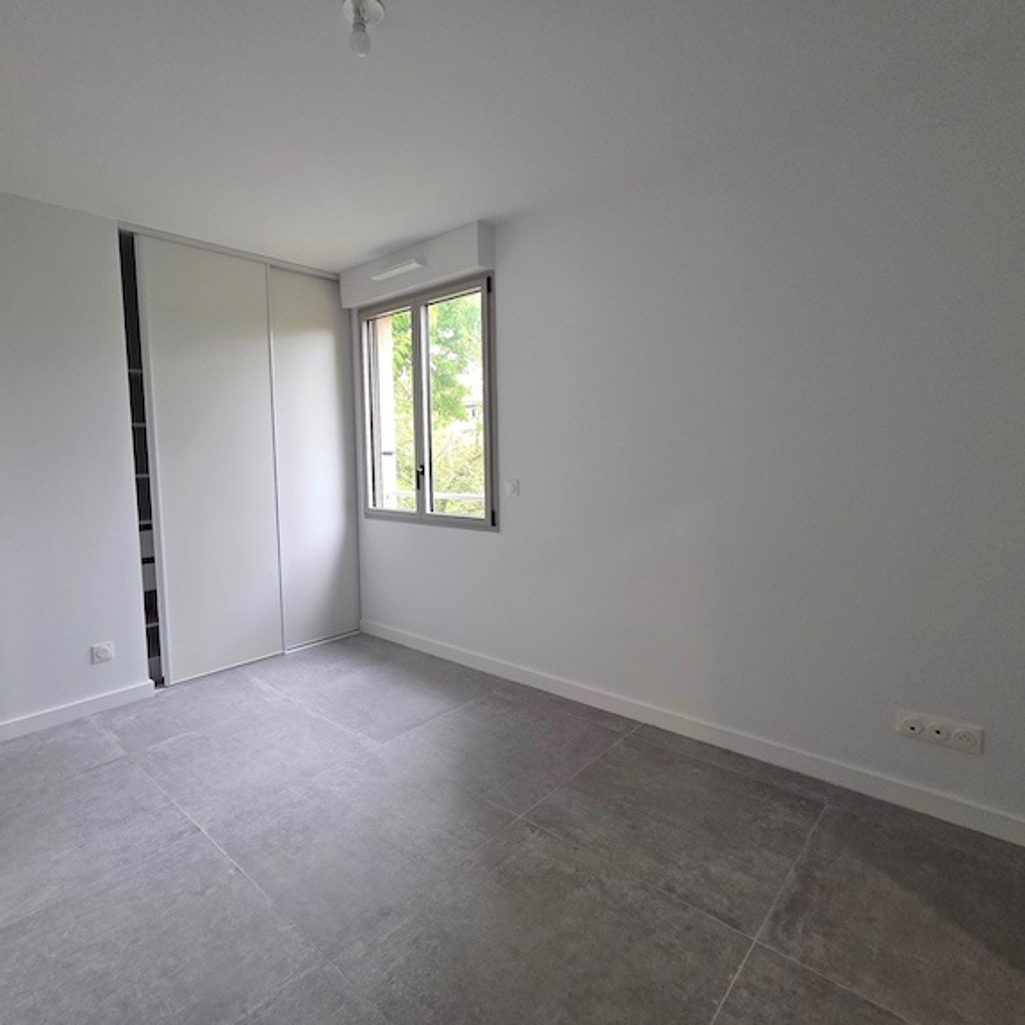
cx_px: 465
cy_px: 501
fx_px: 536
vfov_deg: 87.4
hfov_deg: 87.2
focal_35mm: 16
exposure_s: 1/100
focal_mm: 2.2
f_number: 2.2
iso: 250
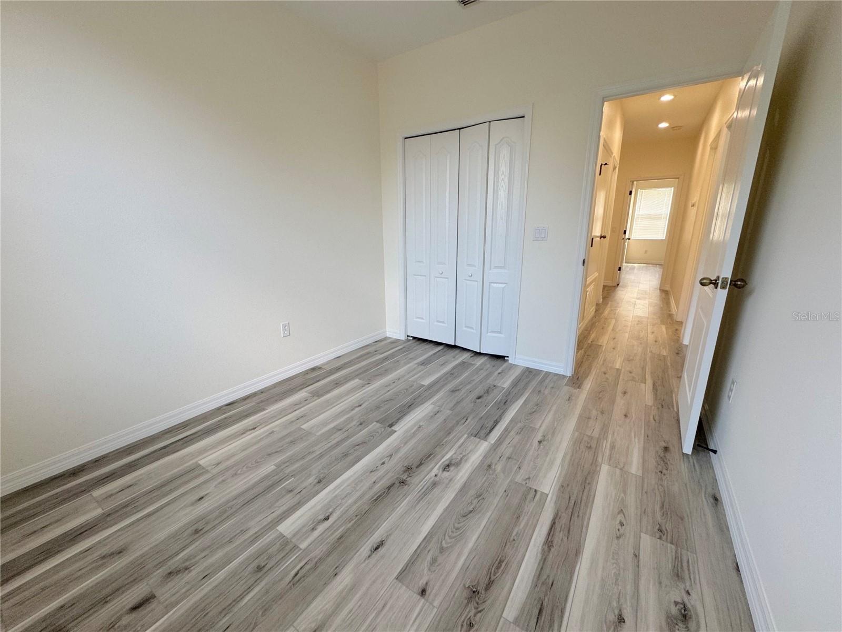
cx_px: 421
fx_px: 341
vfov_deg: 85.7
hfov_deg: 102.1
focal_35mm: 14
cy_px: 316
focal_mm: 2.22
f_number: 2.2
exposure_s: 1/120
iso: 160
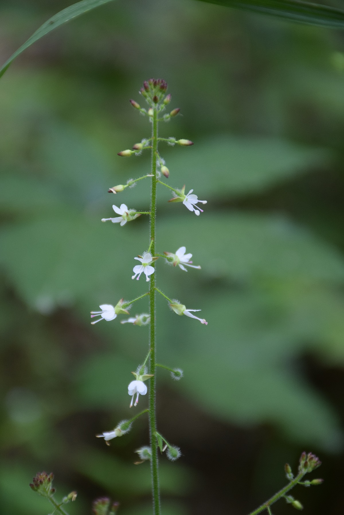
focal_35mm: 210
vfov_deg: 9.8
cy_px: 258
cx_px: 172
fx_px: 3010
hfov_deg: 6.5
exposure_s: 1/125
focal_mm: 140
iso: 1000
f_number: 5.6
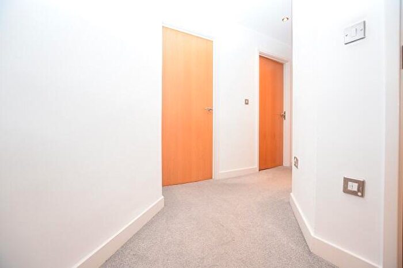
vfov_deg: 77.3
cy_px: 134
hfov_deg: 100.4
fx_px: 168
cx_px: 202
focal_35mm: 15
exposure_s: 1/60
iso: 800
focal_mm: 10
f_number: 4
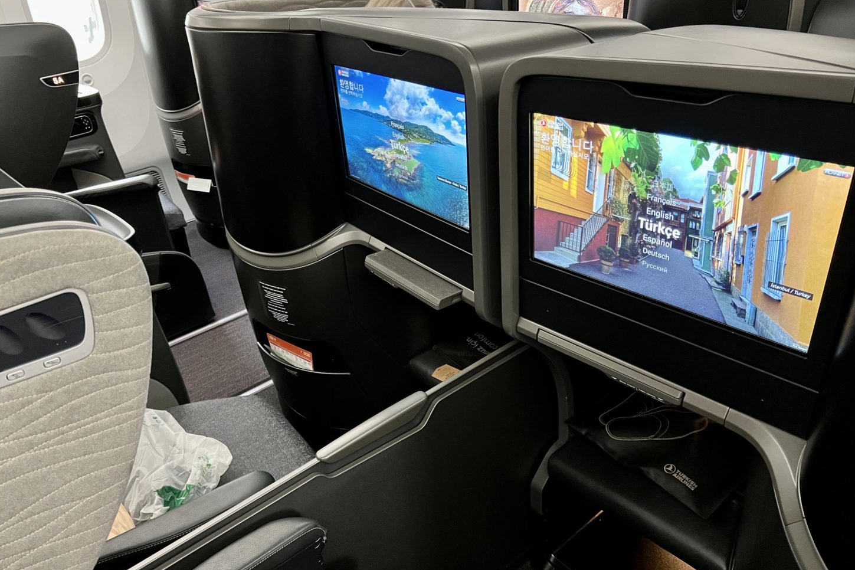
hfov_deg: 65.5
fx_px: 665
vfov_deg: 46.4
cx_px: 419
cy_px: 309
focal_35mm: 28
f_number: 1.5
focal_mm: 5.7
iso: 500
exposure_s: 1/36
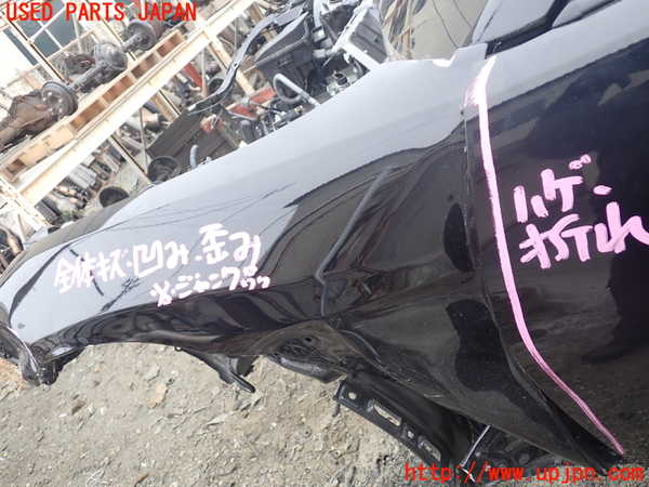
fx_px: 562
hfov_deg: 60.0
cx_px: 324
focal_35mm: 30
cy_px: 244
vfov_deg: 46.8
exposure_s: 1/100
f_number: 2.3
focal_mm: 5.4
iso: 100
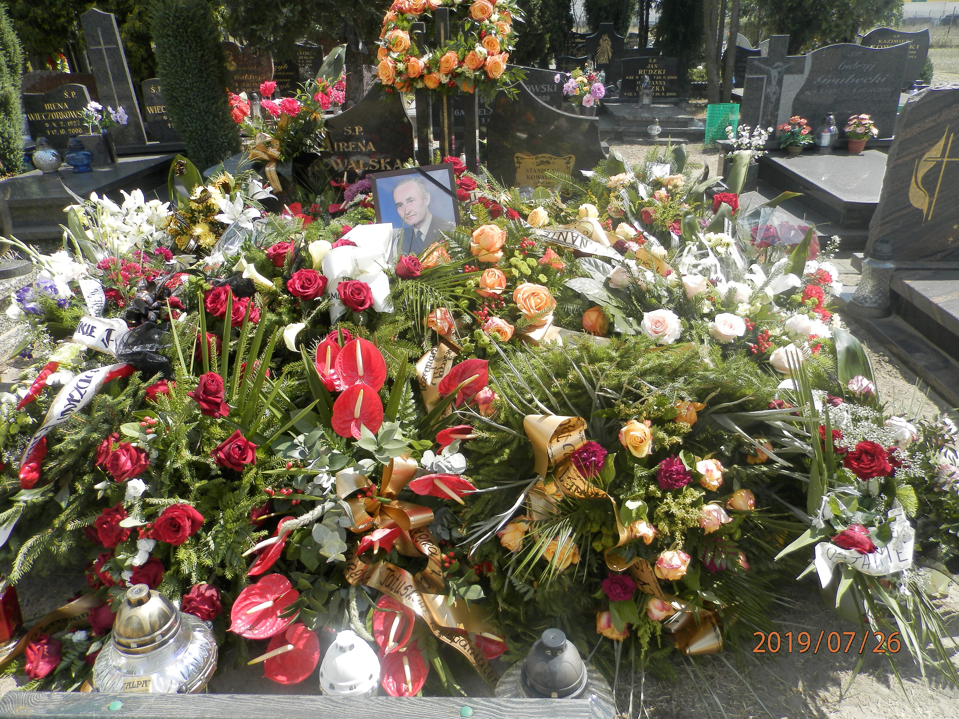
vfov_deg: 54.9
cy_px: 360
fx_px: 693
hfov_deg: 69.4
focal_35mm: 25
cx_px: 480
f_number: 3.1
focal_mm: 4.5
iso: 80
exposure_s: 1/640
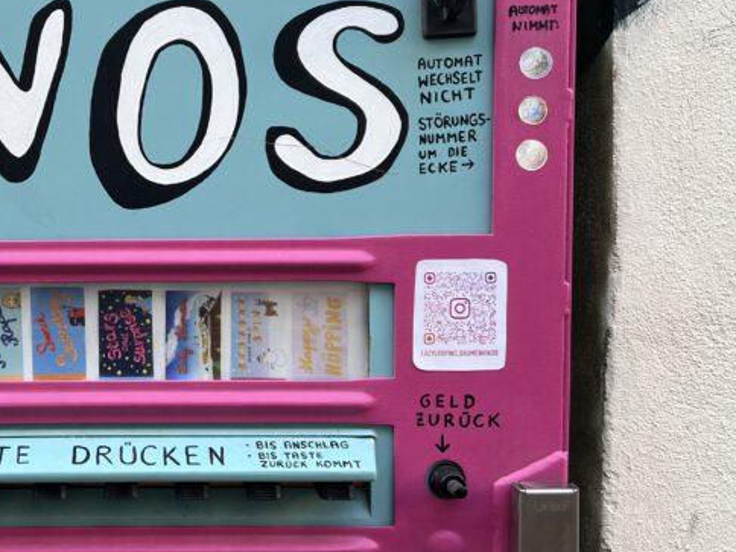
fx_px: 1169
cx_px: 84
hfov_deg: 33.2
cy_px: 201
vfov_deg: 26.5
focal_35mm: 55
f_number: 1.5
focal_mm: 5.7
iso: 40
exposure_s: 1/121
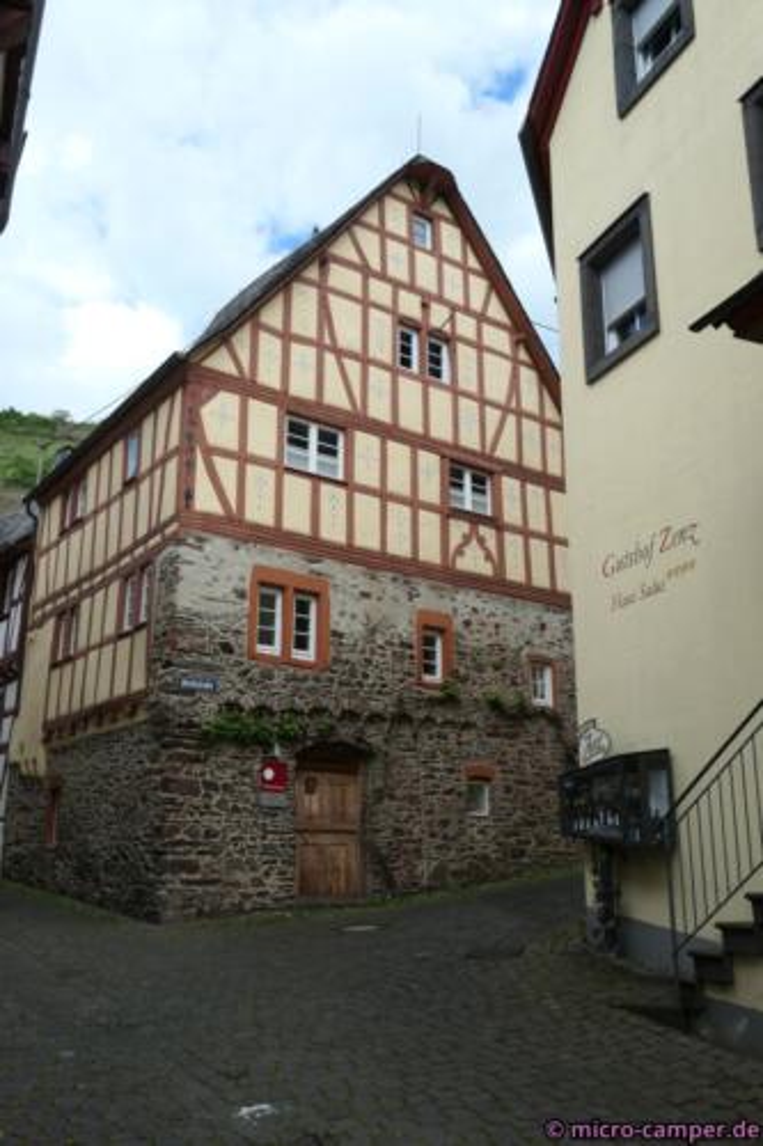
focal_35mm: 30
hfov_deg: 43.6
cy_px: 573
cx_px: 382
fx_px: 954
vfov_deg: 61.9
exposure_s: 1/800
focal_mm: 11.1
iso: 200
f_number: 4
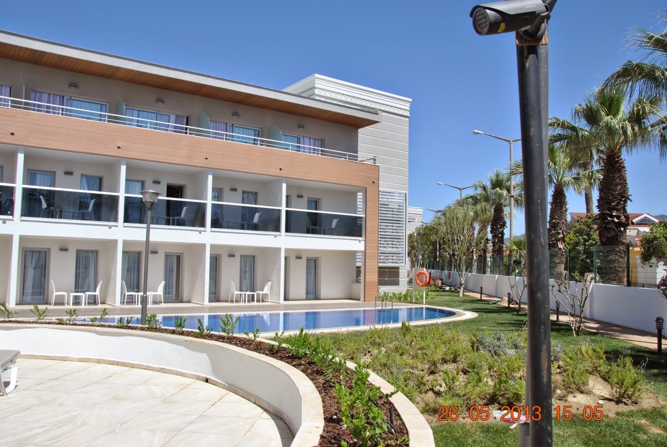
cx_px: 334
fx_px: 501
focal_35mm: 27
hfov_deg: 67.3
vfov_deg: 48.1
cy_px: 224
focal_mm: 18
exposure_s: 1/250
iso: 100
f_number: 8
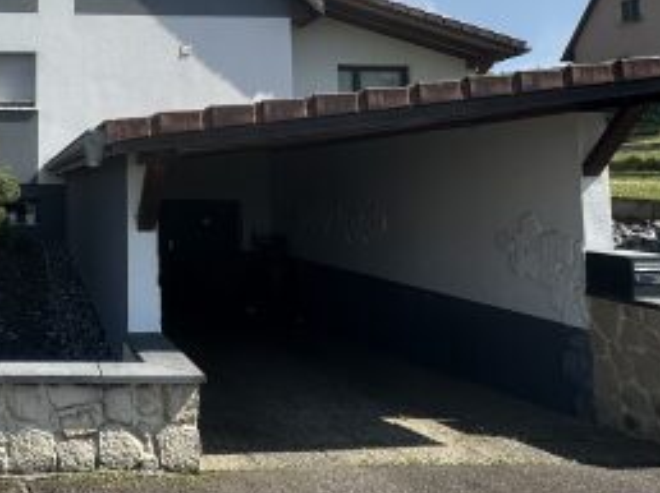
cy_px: 114
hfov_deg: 43.6
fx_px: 724
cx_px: 36
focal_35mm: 38
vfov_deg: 36.6
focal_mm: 2.22
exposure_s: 1/1949
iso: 40
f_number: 2.2
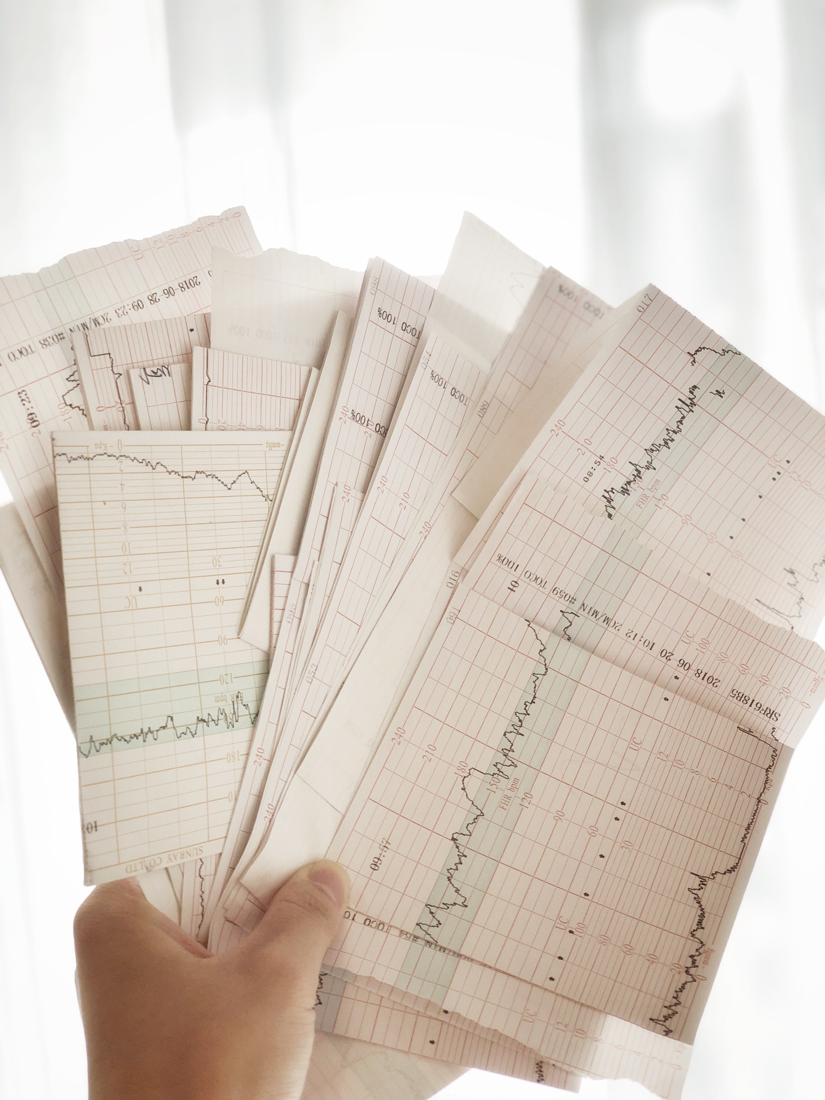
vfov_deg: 36.8
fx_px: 1652
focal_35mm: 52
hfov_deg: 28.0
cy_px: 550
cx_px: 412
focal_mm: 6
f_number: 2.4
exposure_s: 1/60
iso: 25
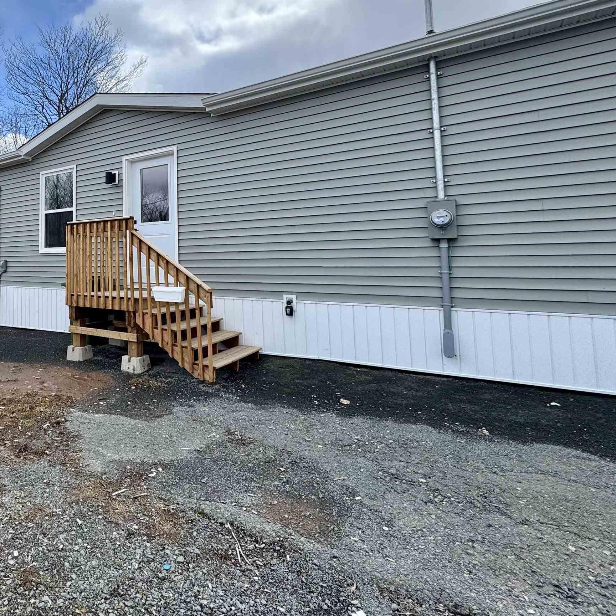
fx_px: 443
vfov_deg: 68.6
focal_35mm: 22
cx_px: 93
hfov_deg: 61.6
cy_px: 233
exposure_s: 1/921
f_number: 2.2
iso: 50
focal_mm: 2.22
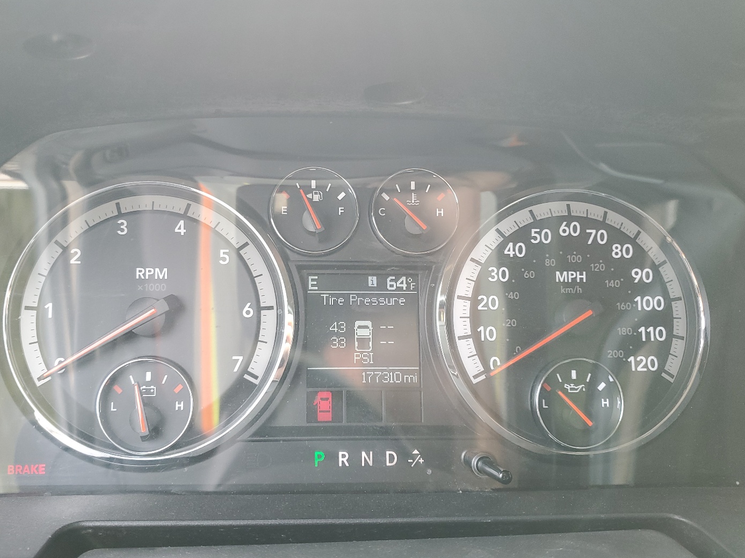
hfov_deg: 59.9
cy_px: 292
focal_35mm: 30
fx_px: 646
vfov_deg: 46.8
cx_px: 343
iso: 73
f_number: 1.5
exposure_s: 1/120
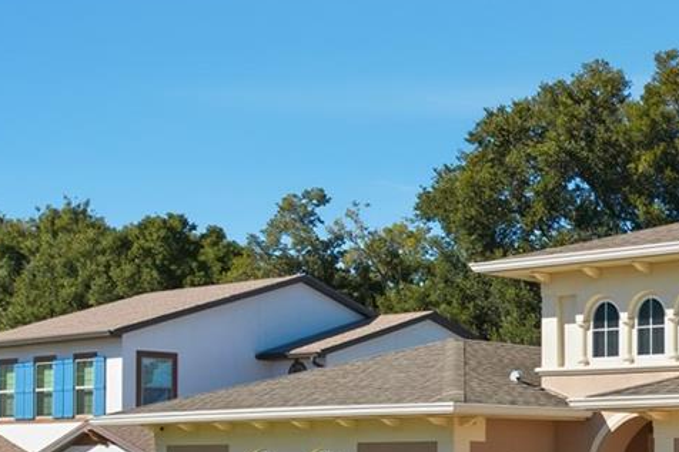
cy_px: 444
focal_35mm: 74
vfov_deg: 18.0
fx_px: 1395
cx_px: 757
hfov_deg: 25.3
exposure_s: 1/200
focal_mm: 8.4
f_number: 2.8
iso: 100
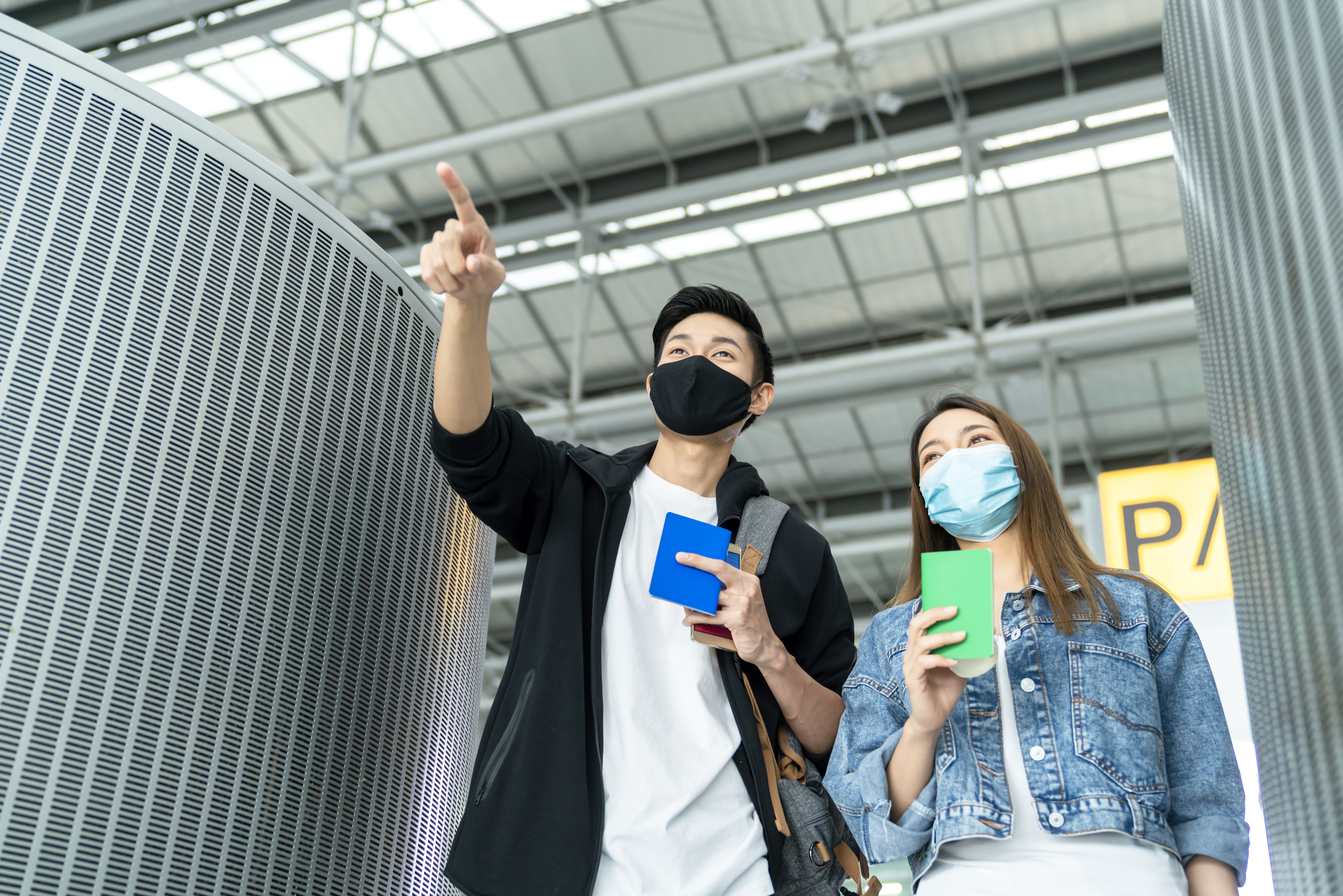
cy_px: 448
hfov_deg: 49.5
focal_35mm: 39
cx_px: 672
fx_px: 1455
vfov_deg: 34.2
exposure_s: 1/100
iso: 640
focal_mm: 39
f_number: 2.8
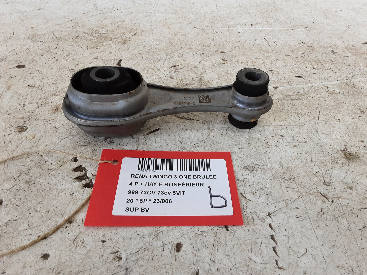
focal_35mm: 27
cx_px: 184
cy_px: 138
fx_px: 286
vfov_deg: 51.4
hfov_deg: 65.3
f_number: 1.9
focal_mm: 2.91
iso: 64
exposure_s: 1/100
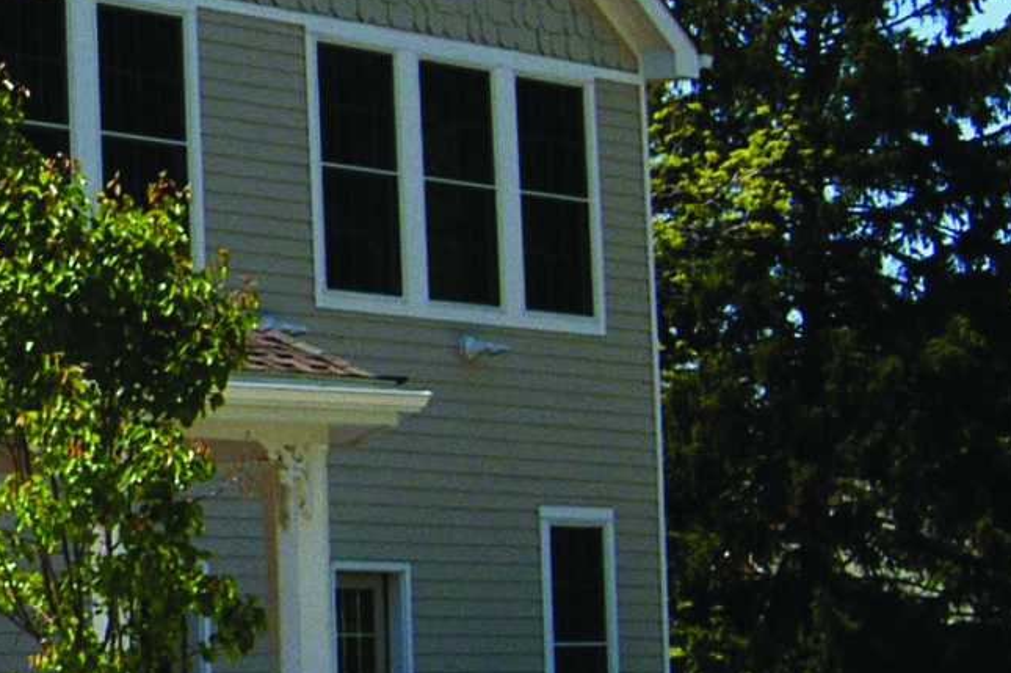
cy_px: 158
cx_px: -961
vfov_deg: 10.9
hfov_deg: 14.0
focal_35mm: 125
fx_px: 3507
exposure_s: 1/350
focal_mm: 21
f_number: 10
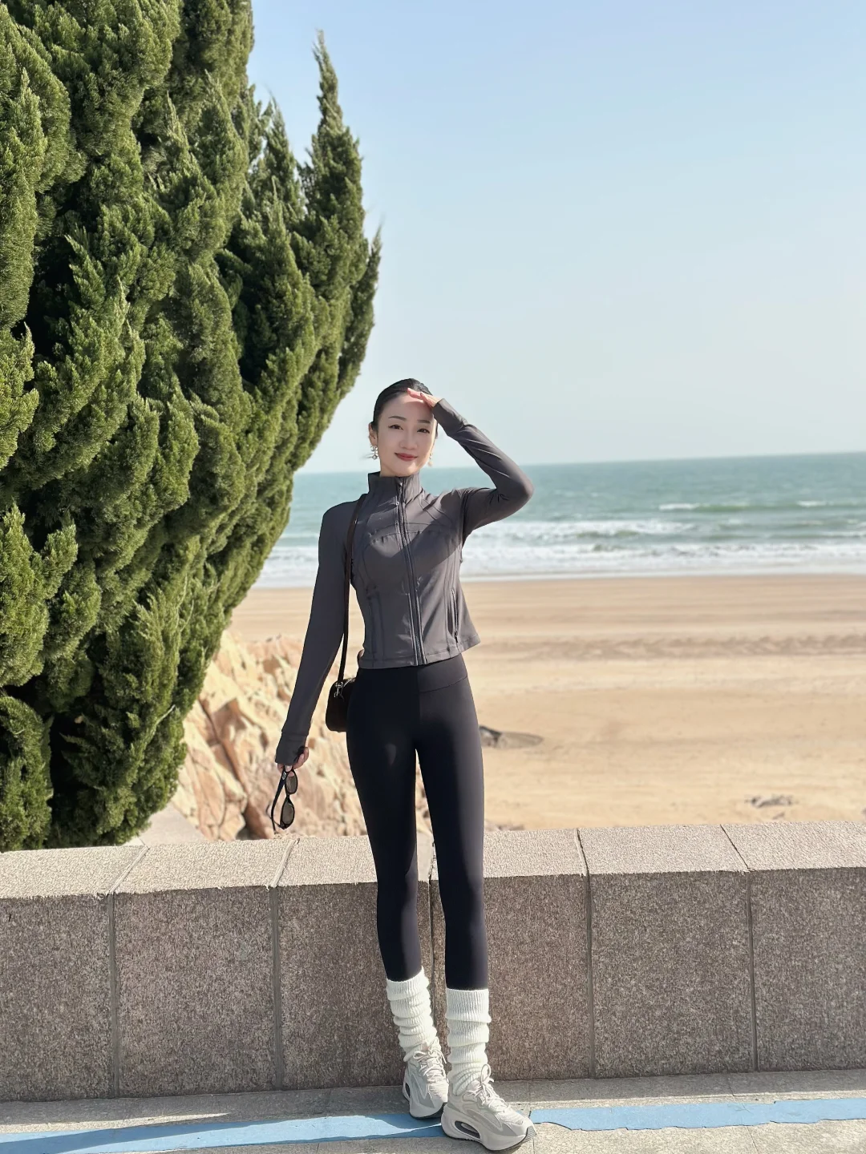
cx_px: 433
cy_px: 577
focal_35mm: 48
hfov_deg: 30.3
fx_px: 1601
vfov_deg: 39.7
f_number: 1.78
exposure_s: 1/6211
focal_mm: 6.86
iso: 80
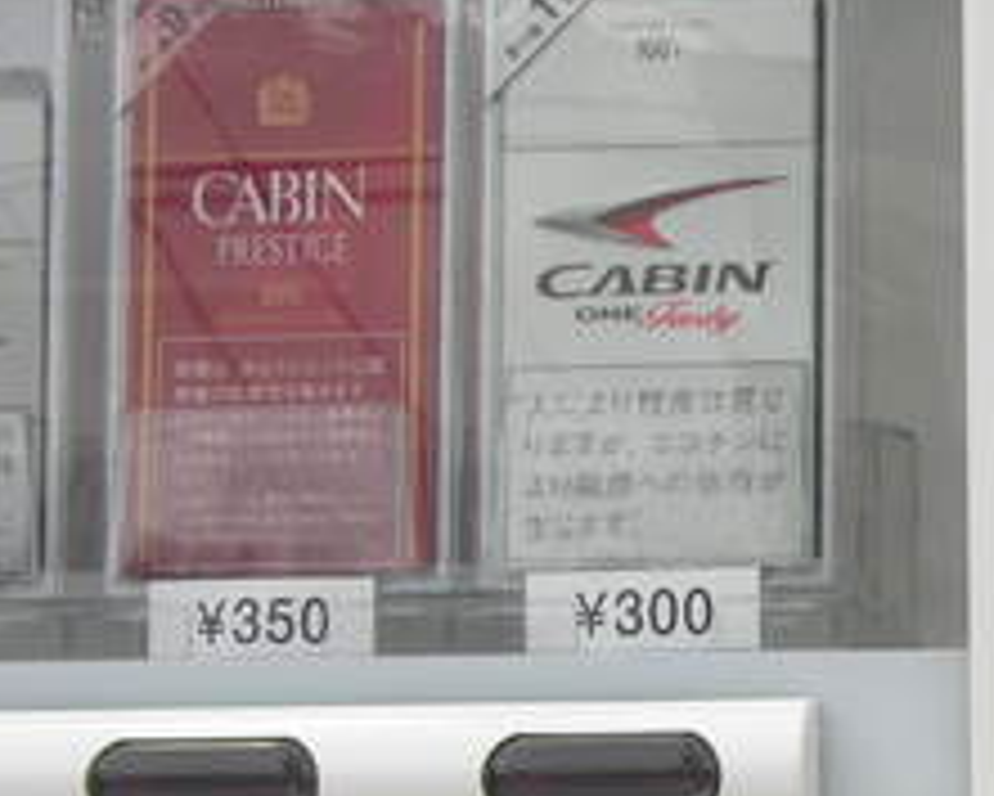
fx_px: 3826
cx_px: 1291
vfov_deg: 11.8
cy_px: 774
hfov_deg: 14.2
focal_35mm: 130
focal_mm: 11.6
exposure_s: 1/203
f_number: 5.9
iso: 50
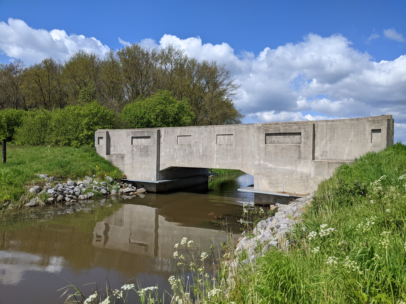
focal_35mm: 27
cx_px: 203
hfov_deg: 65.3
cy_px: 152
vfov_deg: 51.4
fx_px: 317
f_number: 1.8
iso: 67
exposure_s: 1/5882
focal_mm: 4.44
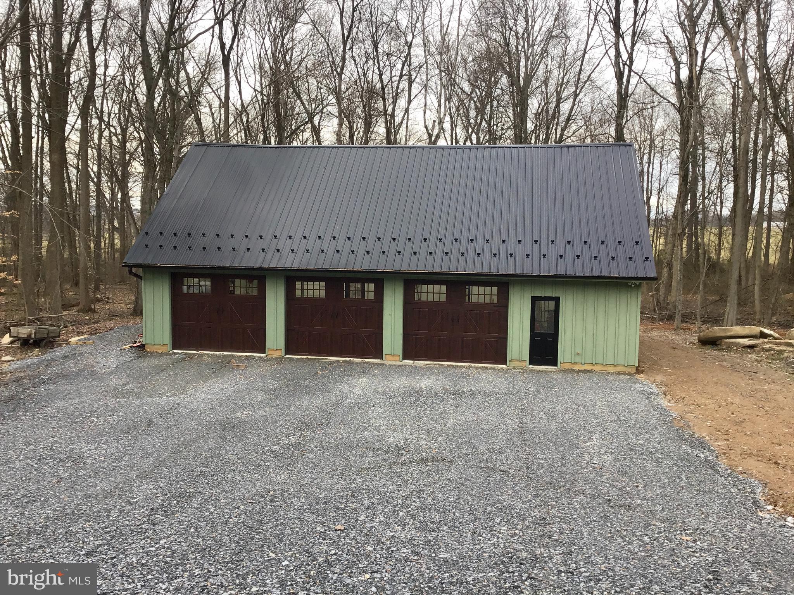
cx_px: 397
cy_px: 298
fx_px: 711
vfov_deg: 45.4
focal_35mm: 31
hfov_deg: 58.4
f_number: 2.4
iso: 32
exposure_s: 1/120
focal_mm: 3.3
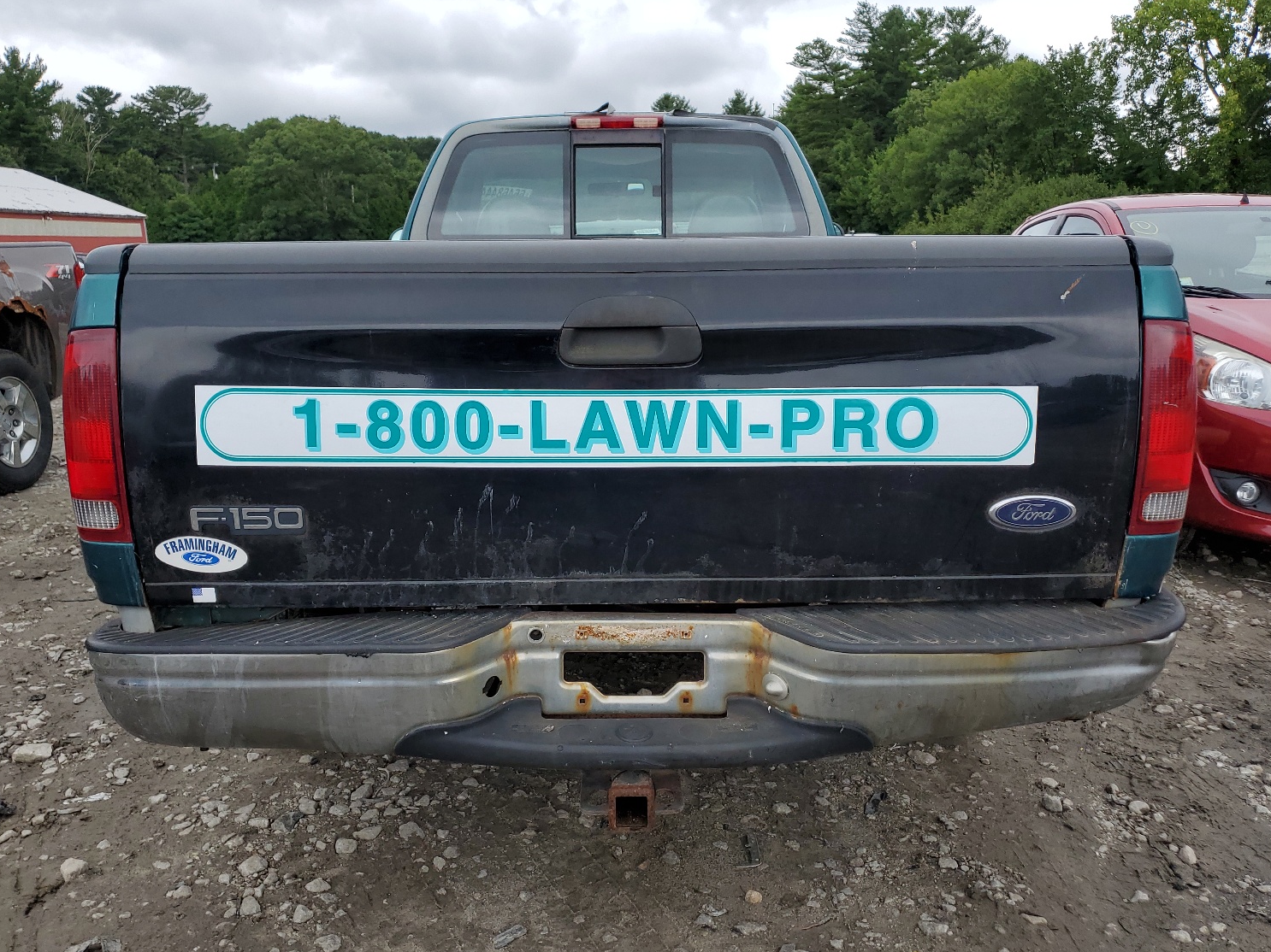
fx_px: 1028
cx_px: 608
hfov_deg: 63.4
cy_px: 461
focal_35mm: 28
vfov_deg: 49.7
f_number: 1.5
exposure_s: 1/1000
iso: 50
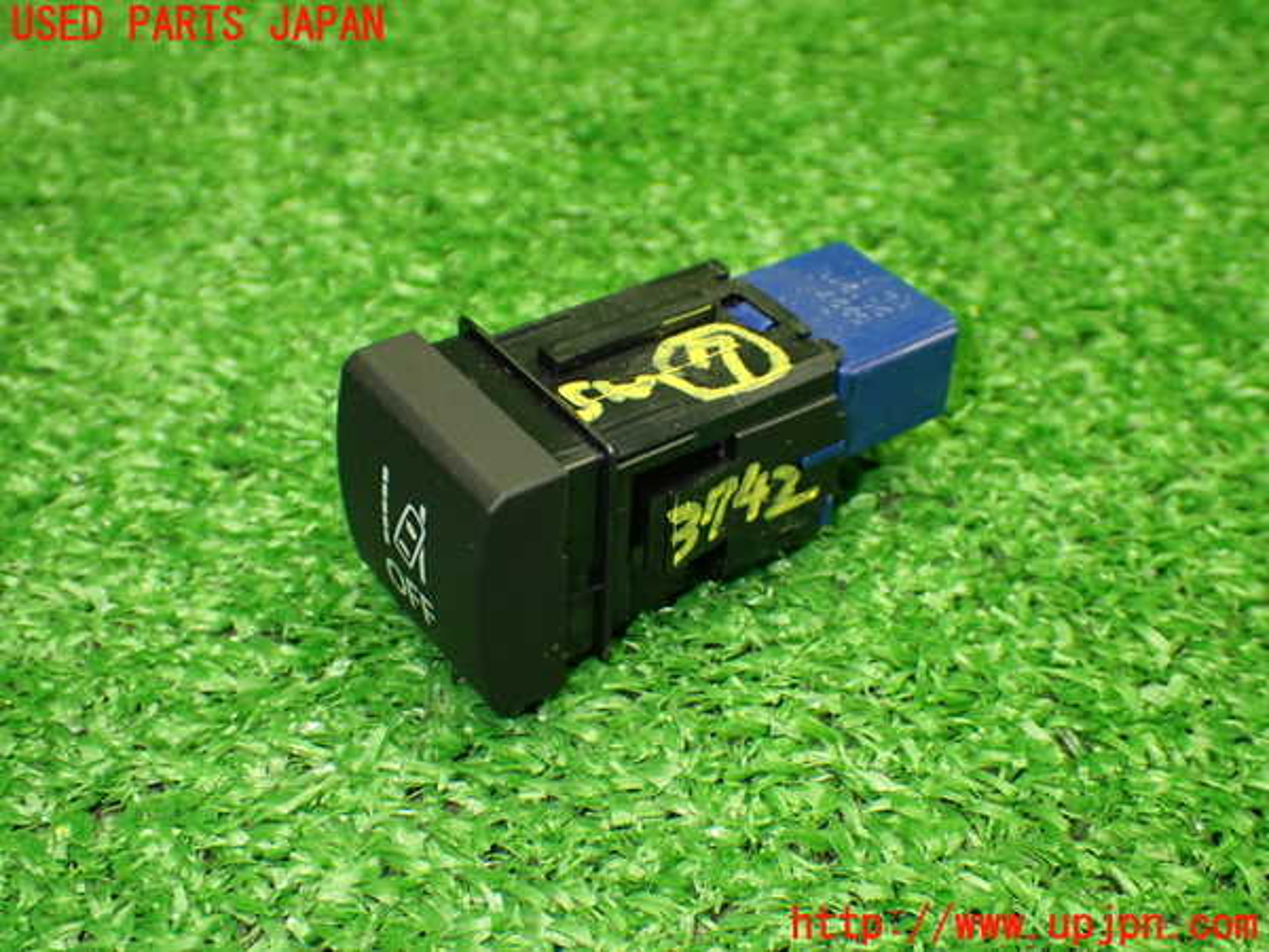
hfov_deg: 42.9
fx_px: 1613
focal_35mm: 44
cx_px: 634
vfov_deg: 32.9
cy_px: 476
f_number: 2.9
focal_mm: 7.84
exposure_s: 1/100
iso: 800
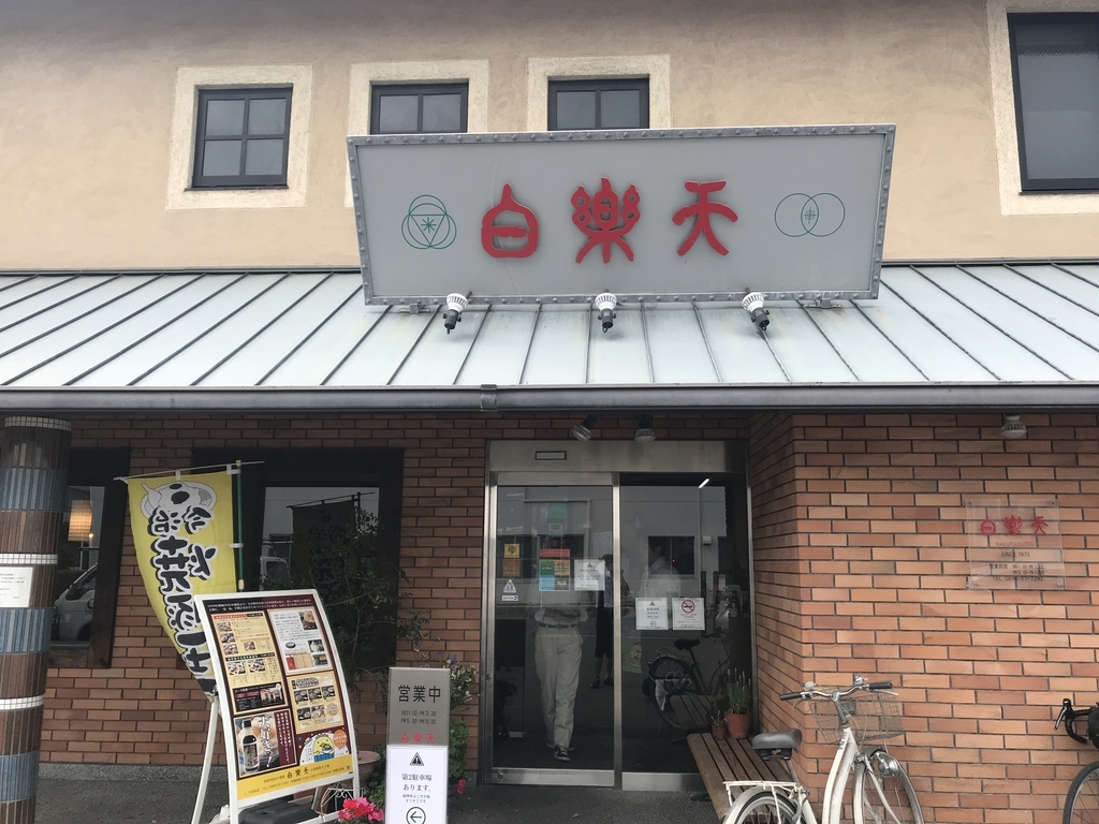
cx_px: 550
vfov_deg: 49.7
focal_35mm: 28
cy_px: 412
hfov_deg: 63.4
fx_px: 889
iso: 20
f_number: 1.8
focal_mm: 3.99
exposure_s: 1/939
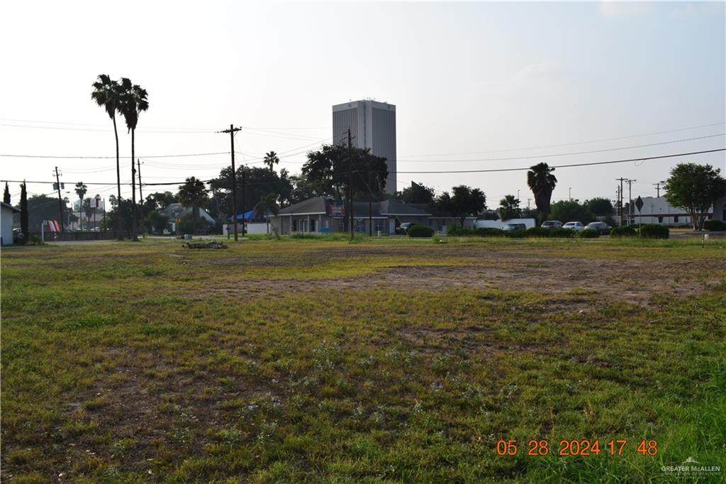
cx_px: 363
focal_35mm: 32
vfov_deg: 41.7
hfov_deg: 59.5
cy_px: 242
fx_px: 635
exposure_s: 1/500
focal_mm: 21
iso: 400
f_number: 11
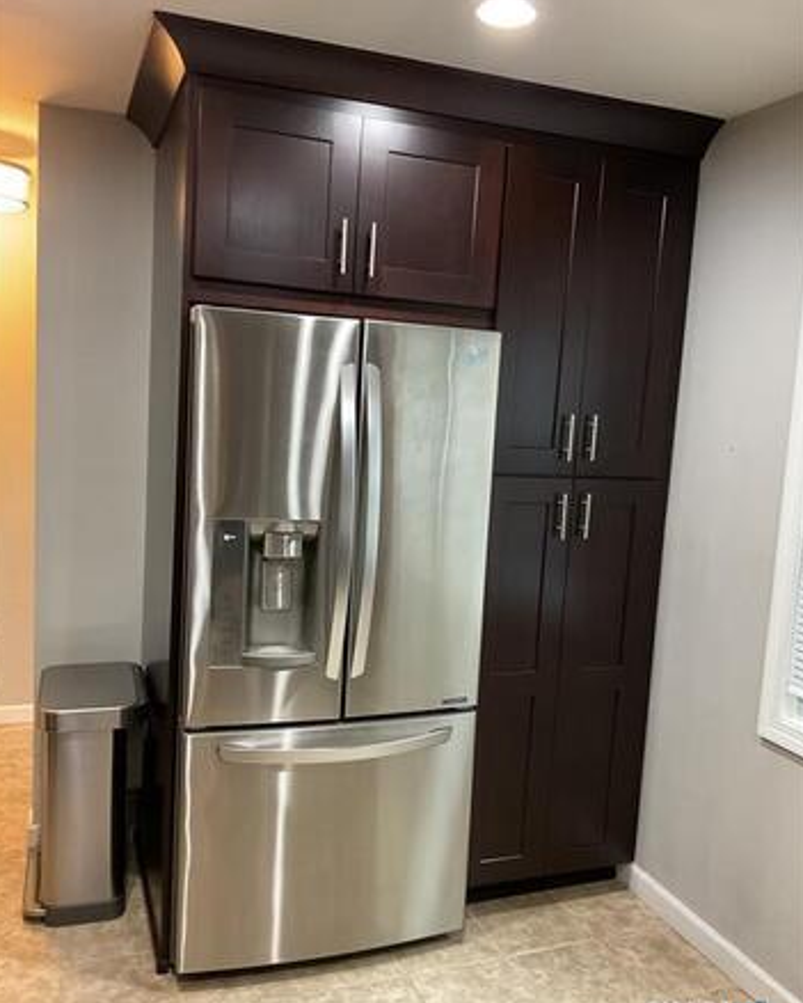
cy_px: 513
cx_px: 398
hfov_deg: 47.2
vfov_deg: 57.1
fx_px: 920
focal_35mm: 31
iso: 200
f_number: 1.8
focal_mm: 3
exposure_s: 1/40
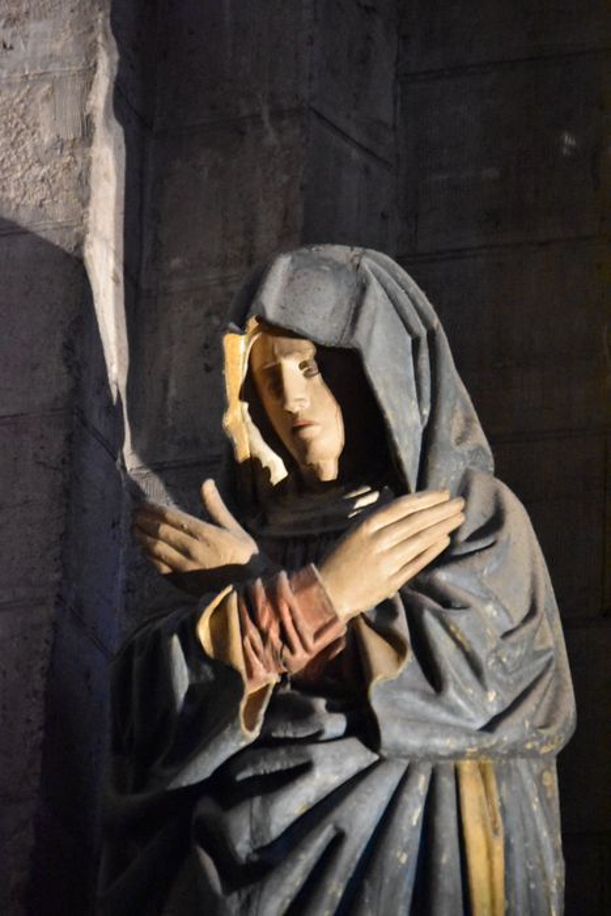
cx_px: 306
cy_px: 458
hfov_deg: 5.9
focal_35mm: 232
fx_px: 5916
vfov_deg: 8.9
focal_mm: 155
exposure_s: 1/25
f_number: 5.3
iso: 12800
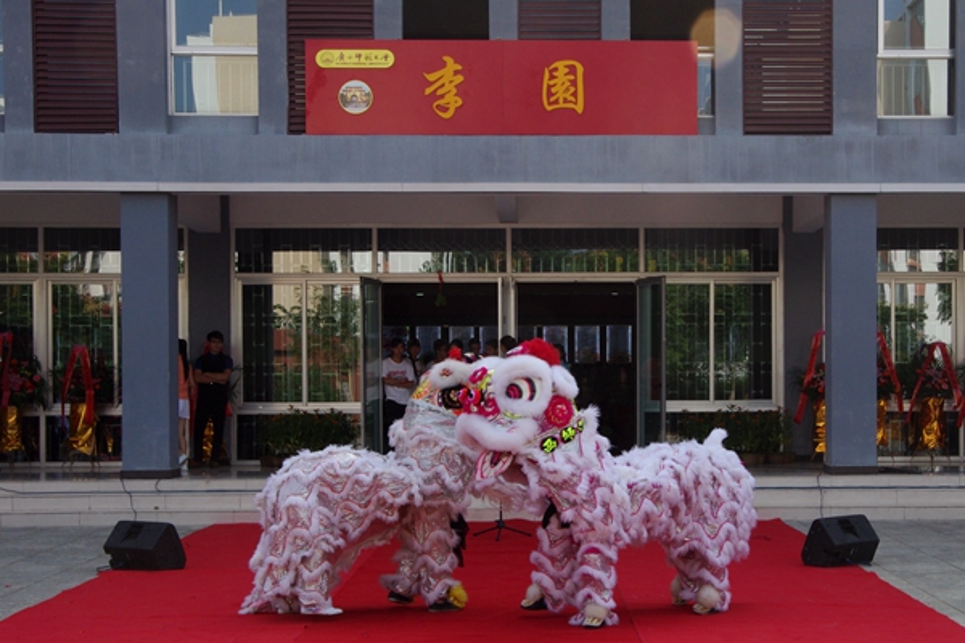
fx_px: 1233
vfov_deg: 29.2
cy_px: 322
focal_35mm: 46
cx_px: 482
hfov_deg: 42.7
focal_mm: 31
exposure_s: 1/320
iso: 400
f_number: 13
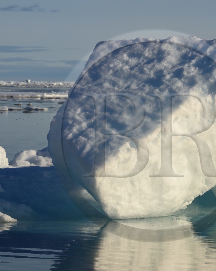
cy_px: 136
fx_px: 2261
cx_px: 155
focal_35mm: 283
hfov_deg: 5.5
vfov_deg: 6.8
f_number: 14
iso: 200
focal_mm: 200
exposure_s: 1/400
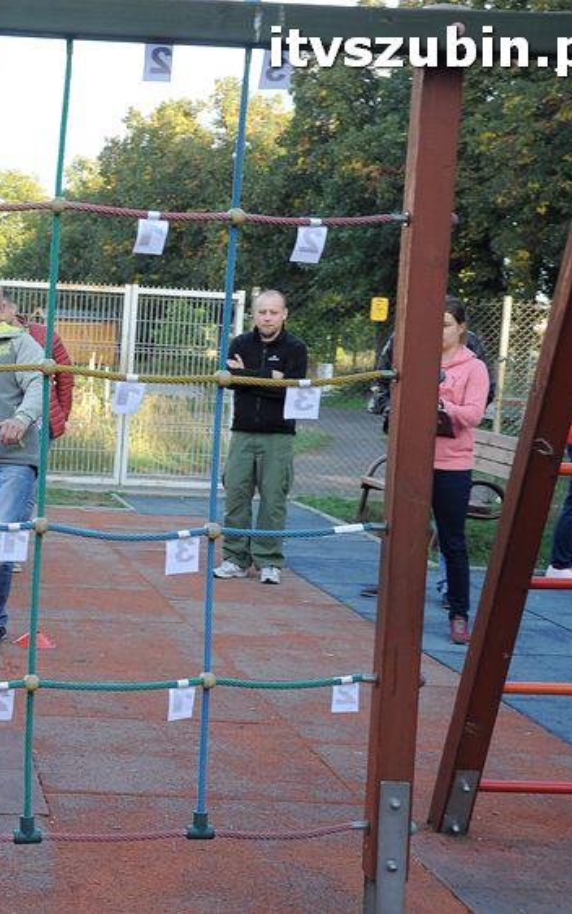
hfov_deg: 20.6
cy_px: 457
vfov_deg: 34.0
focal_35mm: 60
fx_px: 1496
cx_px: -55
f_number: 5.6
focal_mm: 26
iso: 320
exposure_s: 1/125
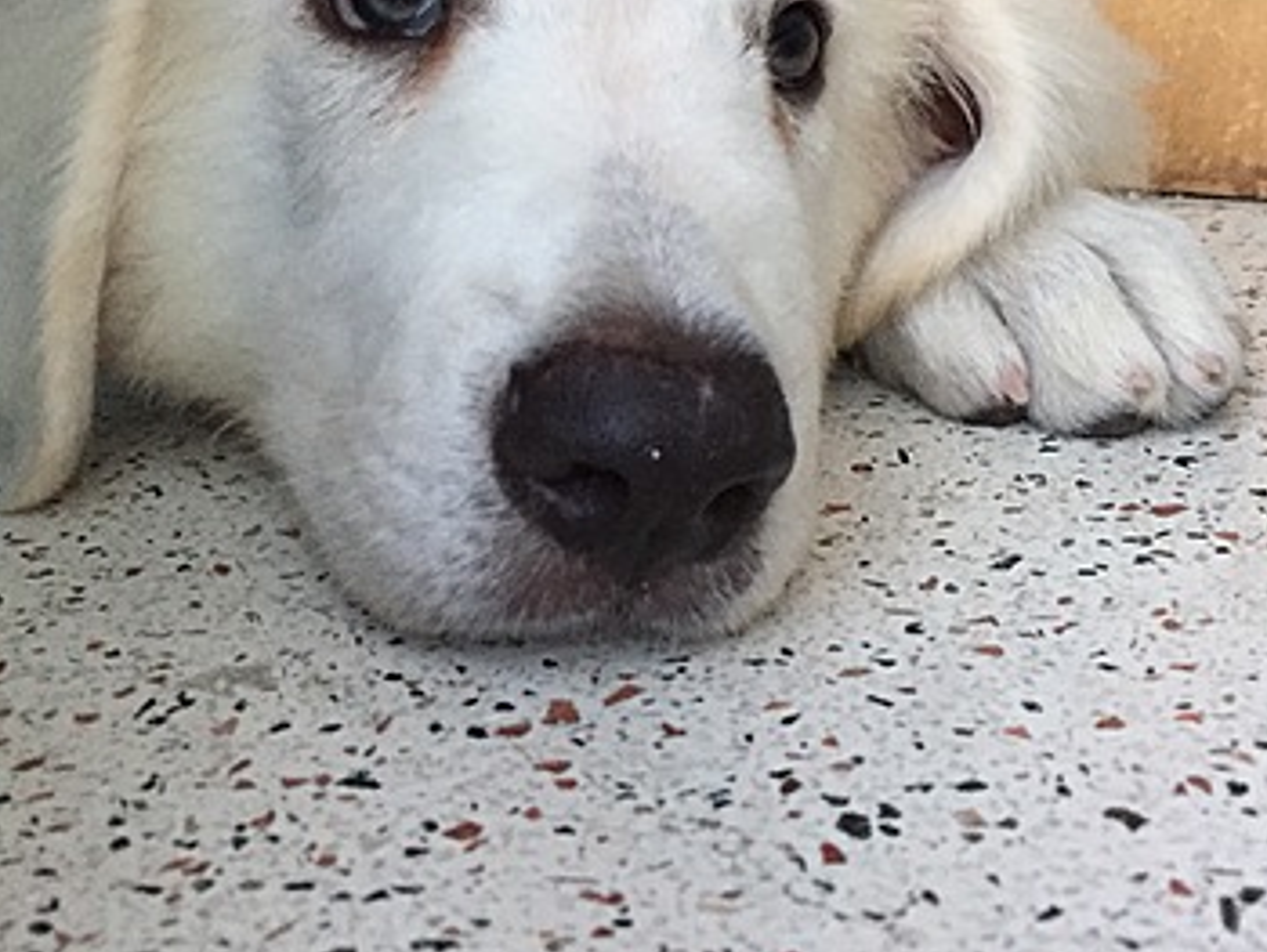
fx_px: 1941
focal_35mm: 53
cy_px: 286
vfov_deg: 27.3
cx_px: 518
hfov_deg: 36.0
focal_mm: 4.15
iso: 250
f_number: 2.2
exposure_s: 1/25
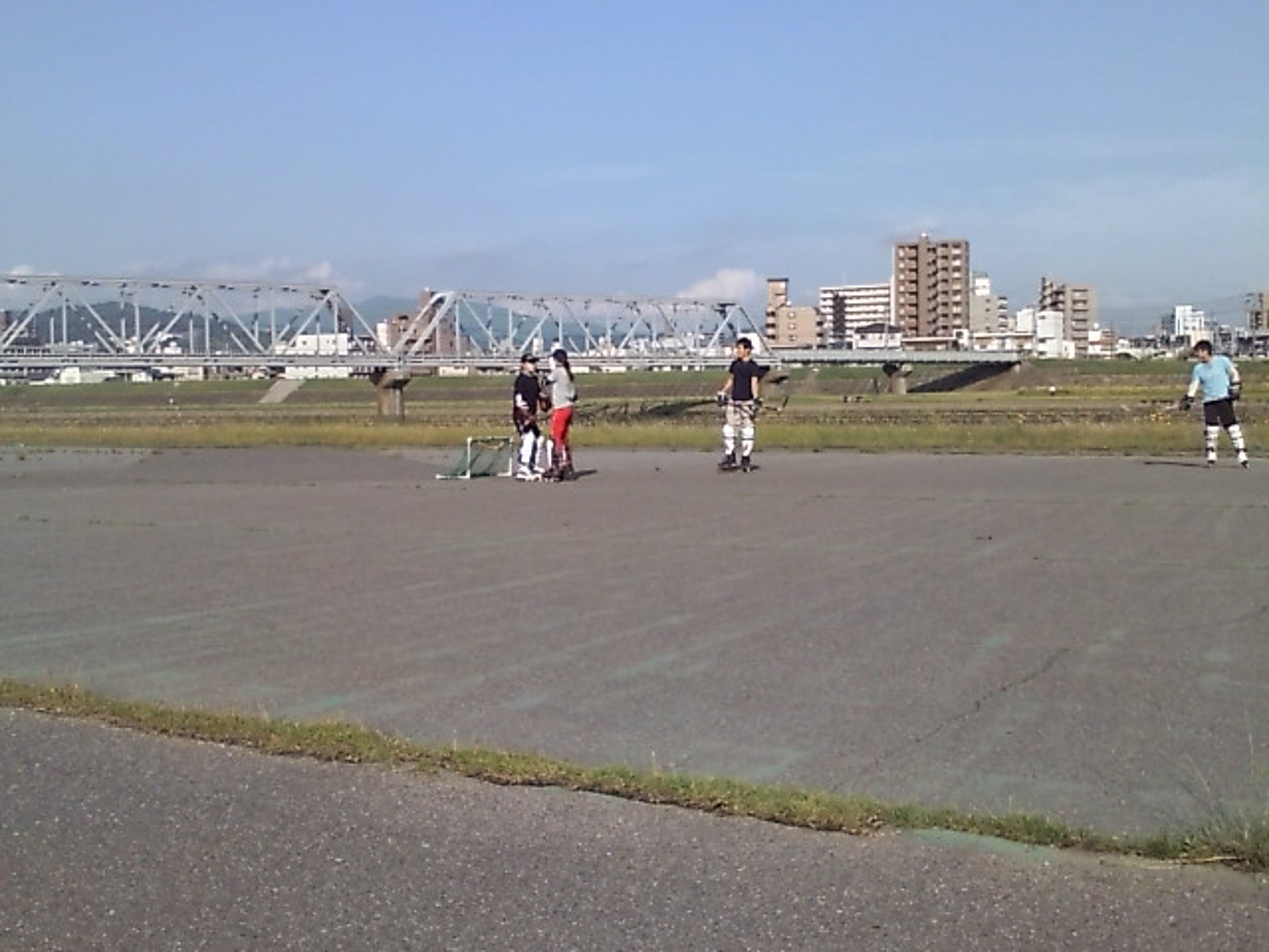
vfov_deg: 48.2
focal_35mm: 29
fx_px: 1063
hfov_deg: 61.7
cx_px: 634
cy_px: 476
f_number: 3.5
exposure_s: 1/909
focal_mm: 3.73
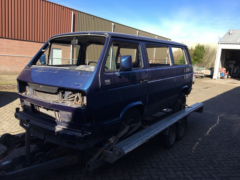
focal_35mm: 29
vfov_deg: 48.3
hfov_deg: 61.6
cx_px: 120
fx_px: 201
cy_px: 90
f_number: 2.2
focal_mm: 4.15
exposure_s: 1/680
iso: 25
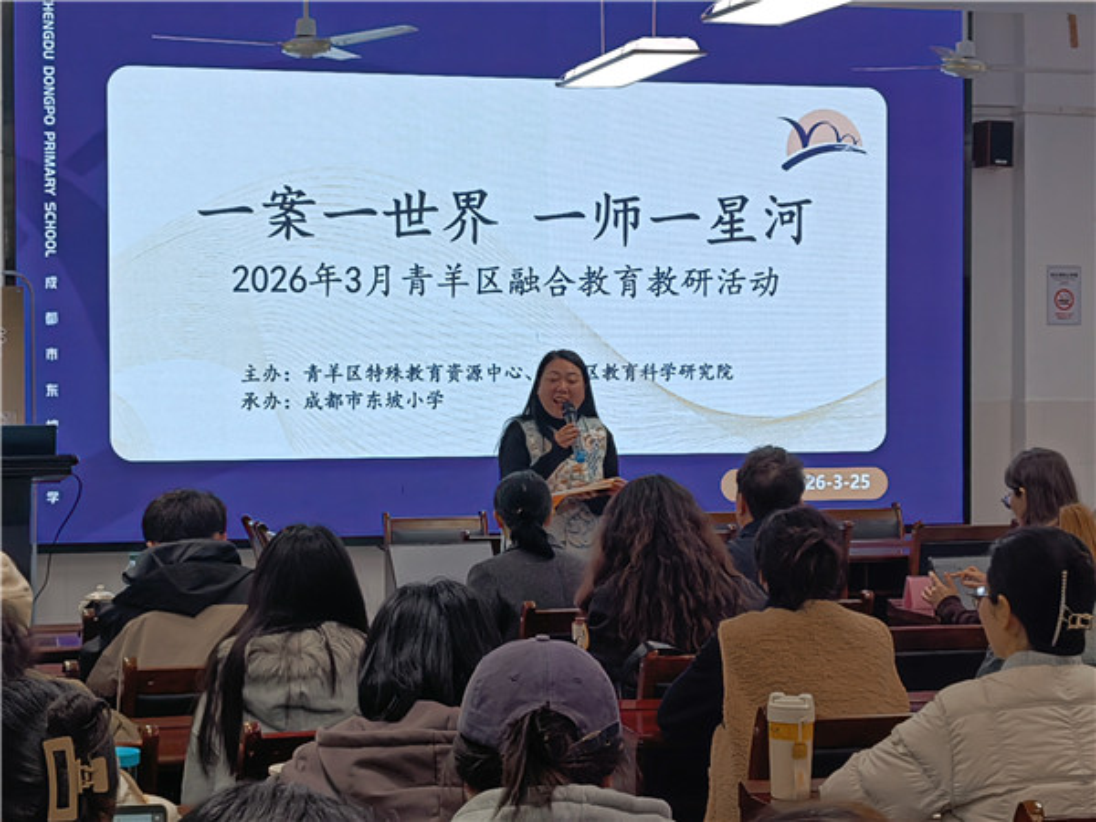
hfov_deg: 25.7
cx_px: 548
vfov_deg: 19.4
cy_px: 411
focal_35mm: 76
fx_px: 2406
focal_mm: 5.52
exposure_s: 1/100
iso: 170
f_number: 1.9
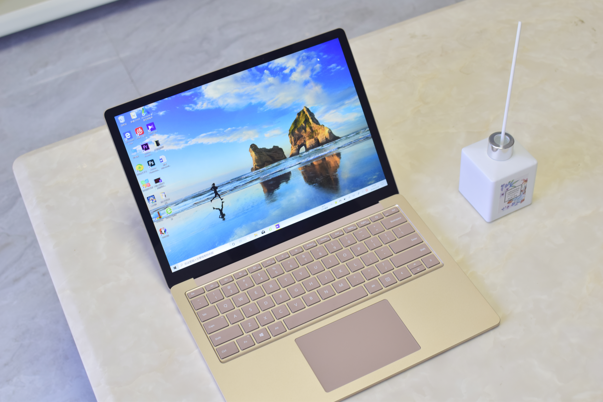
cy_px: 201
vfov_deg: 25.8
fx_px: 879
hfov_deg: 37.9
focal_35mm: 52
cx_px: 302
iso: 320
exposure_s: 1/50
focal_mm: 35
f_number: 7.1
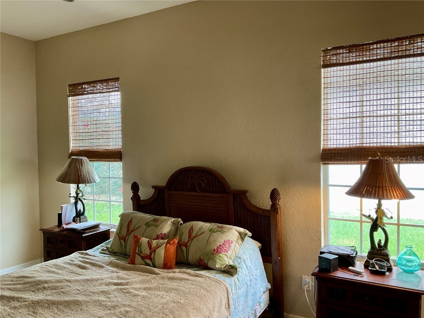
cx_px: 212
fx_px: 355
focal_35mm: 29
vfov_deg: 48.2
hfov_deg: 61.7
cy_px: 159
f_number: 1.8
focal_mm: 3
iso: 50
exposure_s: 1/60
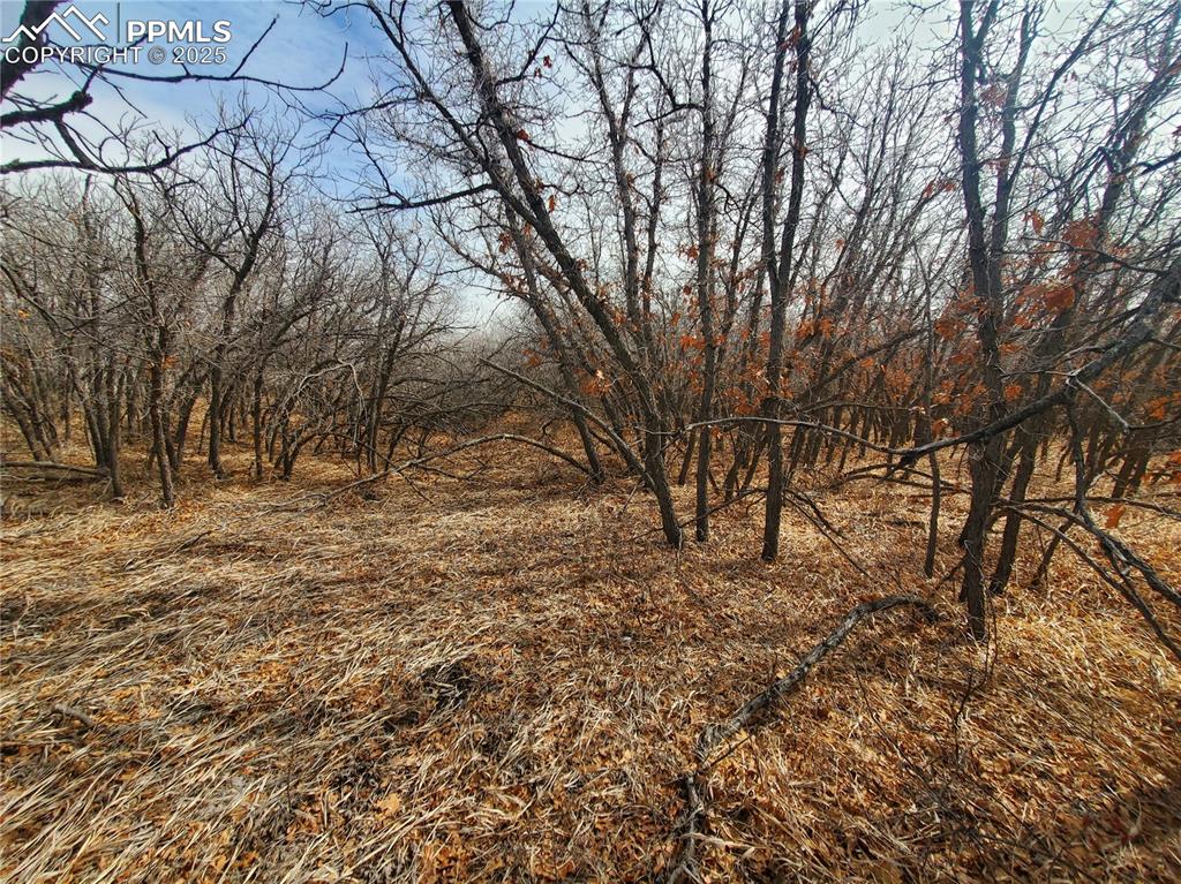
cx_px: 590
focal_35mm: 13
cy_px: 442
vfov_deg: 89.9
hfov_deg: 106.2
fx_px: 443
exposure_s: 1/986
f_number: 2.2
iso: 50
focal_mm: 1.8
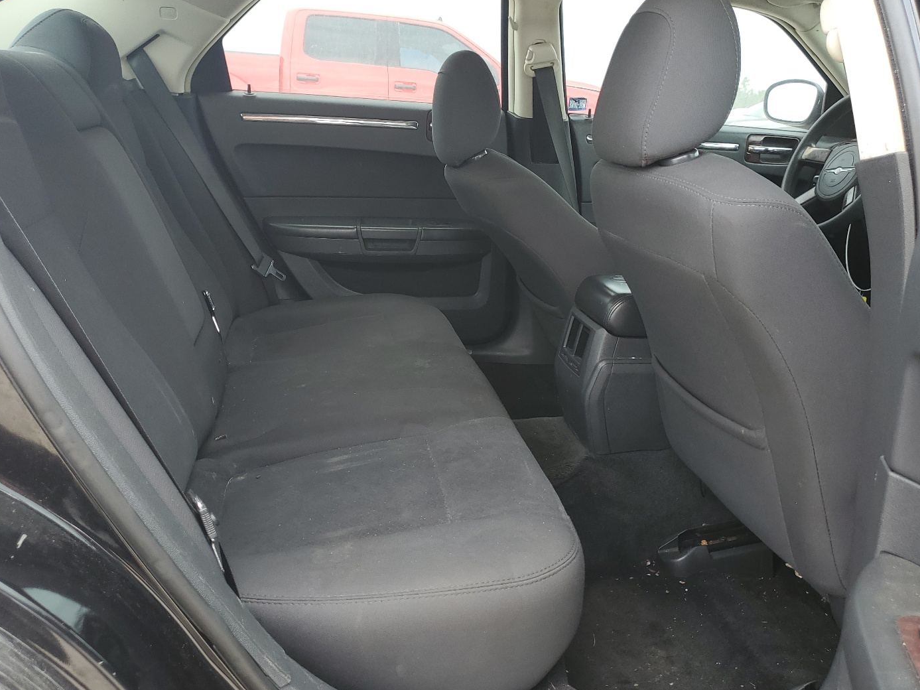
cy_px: 328
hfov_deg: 60.0
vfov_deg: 46.8
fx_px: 797
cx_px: 469
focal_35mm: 30
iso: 50
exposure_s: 1/185
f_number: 1.5
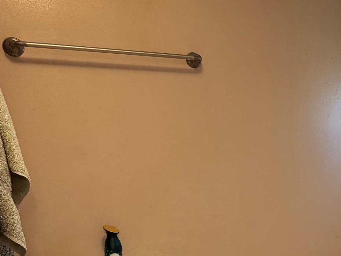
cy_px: 213
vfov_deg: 30.5
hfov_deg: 37.6
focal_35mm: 46
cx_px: 326
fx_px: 453
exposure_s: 1/60
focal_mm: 6.76
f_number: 1.78
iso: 500
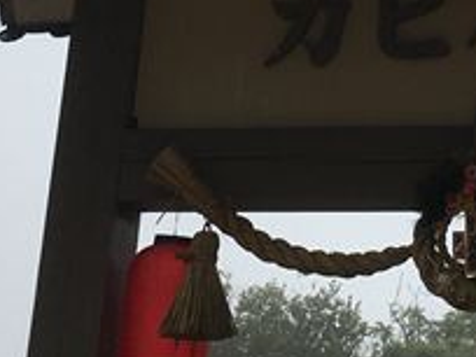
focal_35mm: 114
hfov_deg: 17.0
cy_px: -161
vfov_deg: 12.4
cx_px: 436
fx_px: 1568
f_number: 2.2
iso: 25
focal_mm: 4.15
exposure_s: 1/286
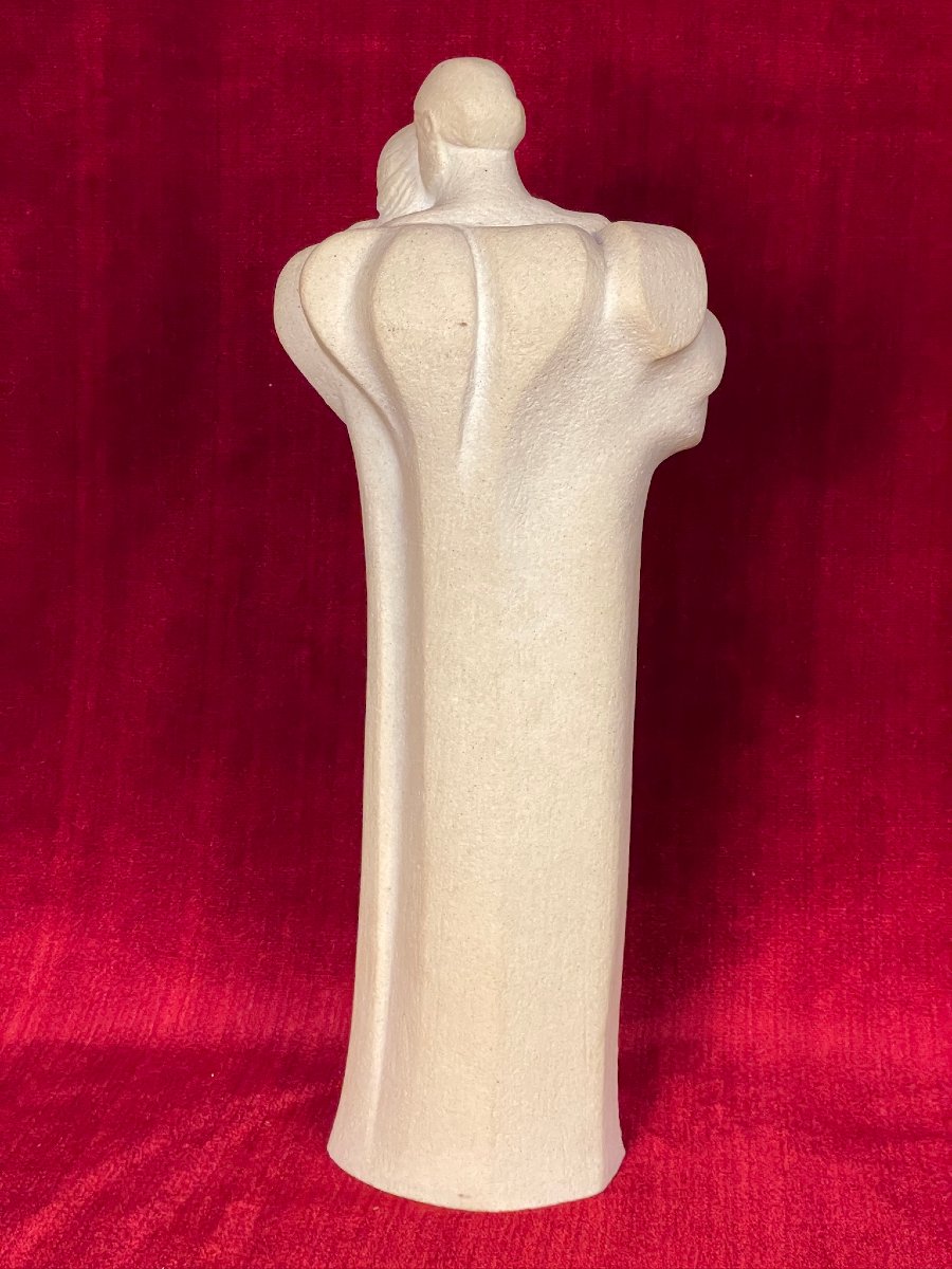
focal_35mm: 52
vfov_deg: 36.8
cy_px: 634
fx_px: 1907
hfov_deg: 28.0
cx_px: 476
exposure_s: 1/60
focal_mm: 6
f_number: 2
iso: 400
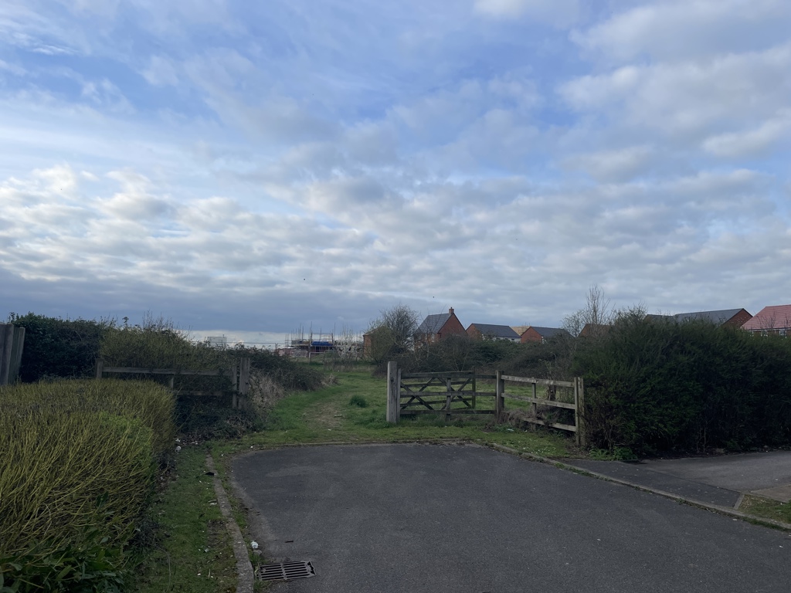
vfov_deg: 53.1
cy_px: 296
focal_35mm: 26
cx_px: 396
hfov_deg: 67.3
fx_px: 594
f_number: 1.6
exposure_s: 1/2681
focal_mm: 4.2
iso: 32
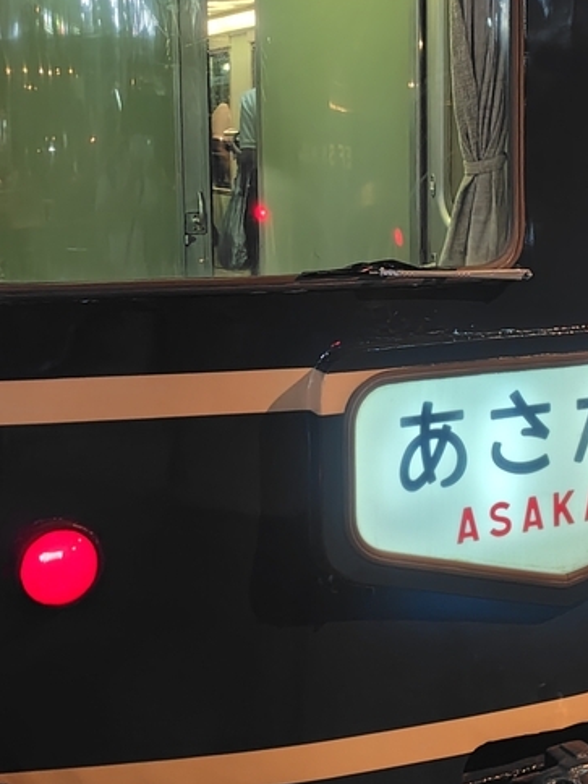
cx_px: 376
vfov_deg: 33.7
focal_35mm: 57
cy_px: 309
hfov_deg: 25.6
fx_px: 1291
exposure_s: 1/100
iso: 1265
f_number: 1.9
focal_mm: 5.6
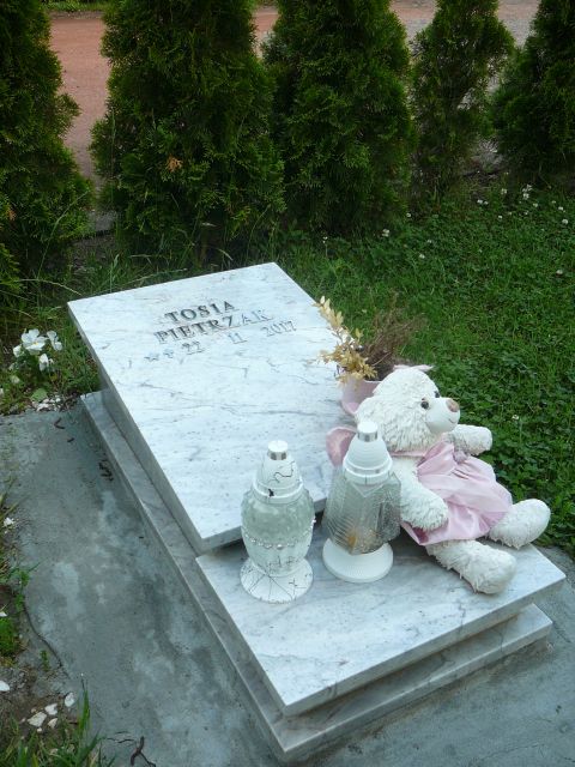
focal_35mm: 35
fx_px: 775
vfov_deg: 52.6
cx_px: 288
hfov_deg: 40.7
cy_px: 384
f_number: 2.8
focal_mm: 5.2
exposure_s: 1/320
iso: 80
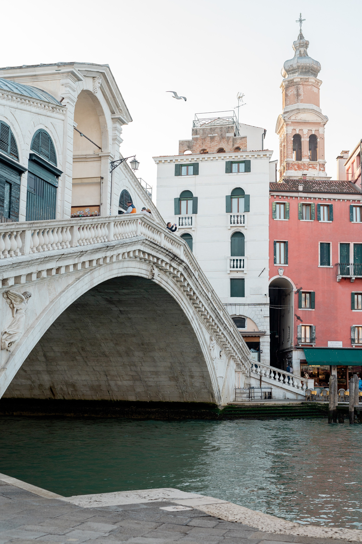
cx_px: 181
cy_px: 272
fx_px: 755
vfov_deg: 39.6
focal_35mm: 50
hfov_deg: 27.0
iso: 250
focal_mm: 50
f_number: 4.5
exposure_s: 1/400
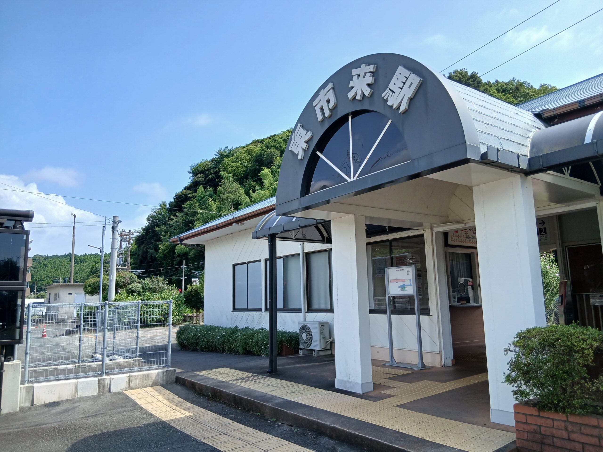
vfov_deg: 53.1
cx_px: 302
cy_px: 226
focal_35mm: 26
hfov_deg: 67.3
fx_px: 453
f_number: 1.8
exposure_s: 1/378
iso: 20
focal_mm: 3.86
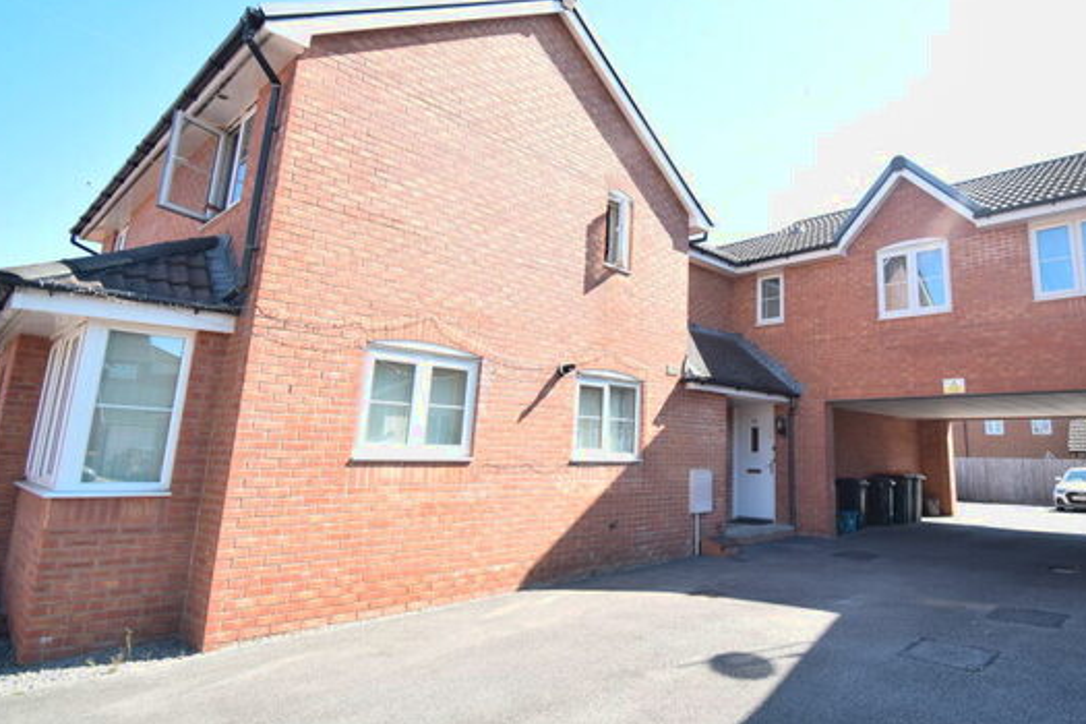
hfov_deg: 81.9
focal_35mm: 20
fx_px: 603
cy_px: 321
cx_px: 697
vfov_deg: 61.8
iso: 100
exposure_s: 1/100
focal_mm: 10
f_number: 5
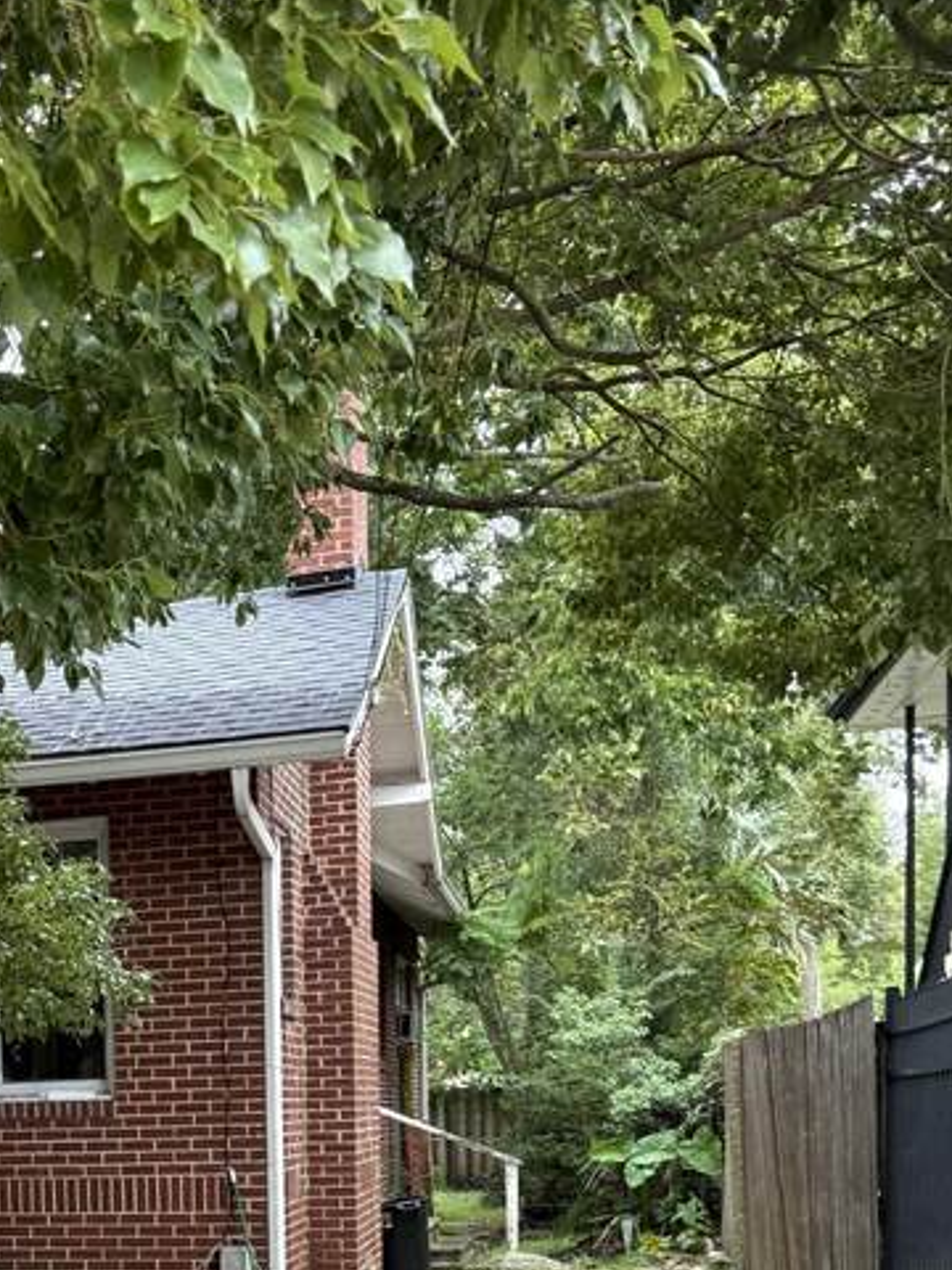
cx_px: 45
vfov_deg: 36.1
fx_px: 1760
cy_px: 1238
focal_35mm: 48
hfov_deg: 28.7
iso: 80
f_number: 1.78
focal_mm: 6.76
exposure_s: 1/333
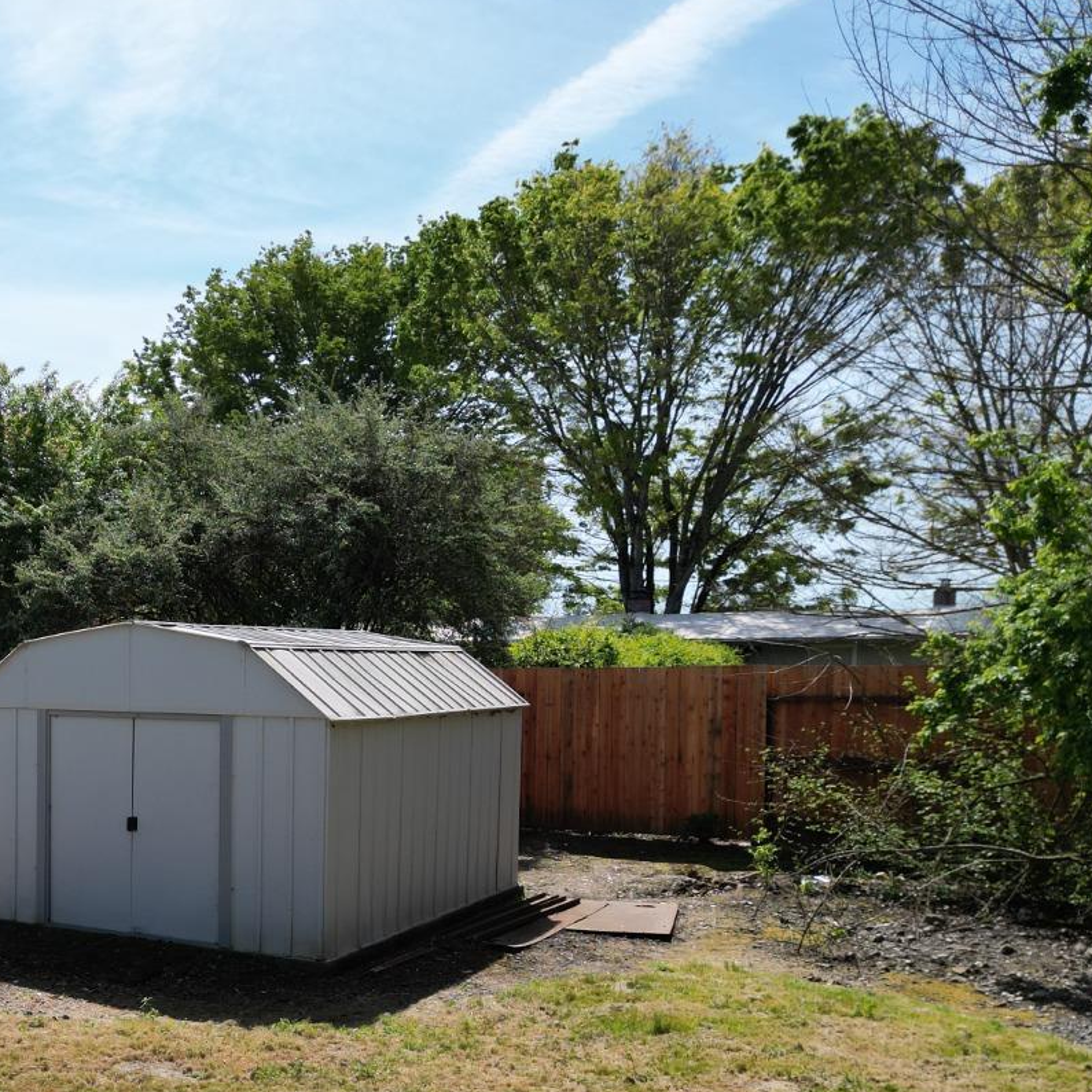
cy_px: 756
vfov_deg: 41.1
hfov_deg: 39.0
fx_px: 1428
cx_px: 117
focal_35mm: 40
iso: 110
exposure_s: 1/3000
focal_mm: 6.72
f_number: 1.7
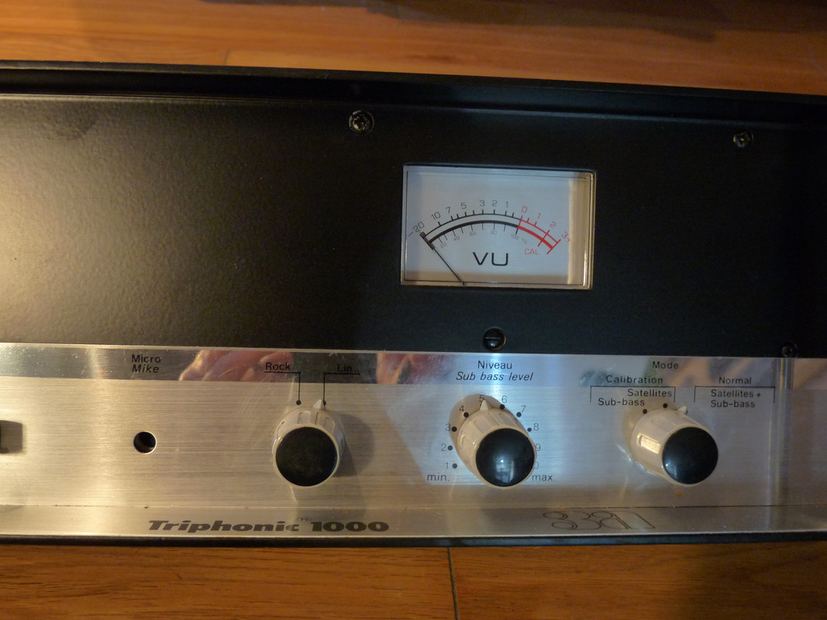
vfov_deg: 41.8
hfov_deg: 54.0
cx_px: 414
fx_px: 812
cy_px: 310
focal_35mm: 34
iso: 400
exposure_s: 1/8
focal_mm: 6.1
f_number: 3
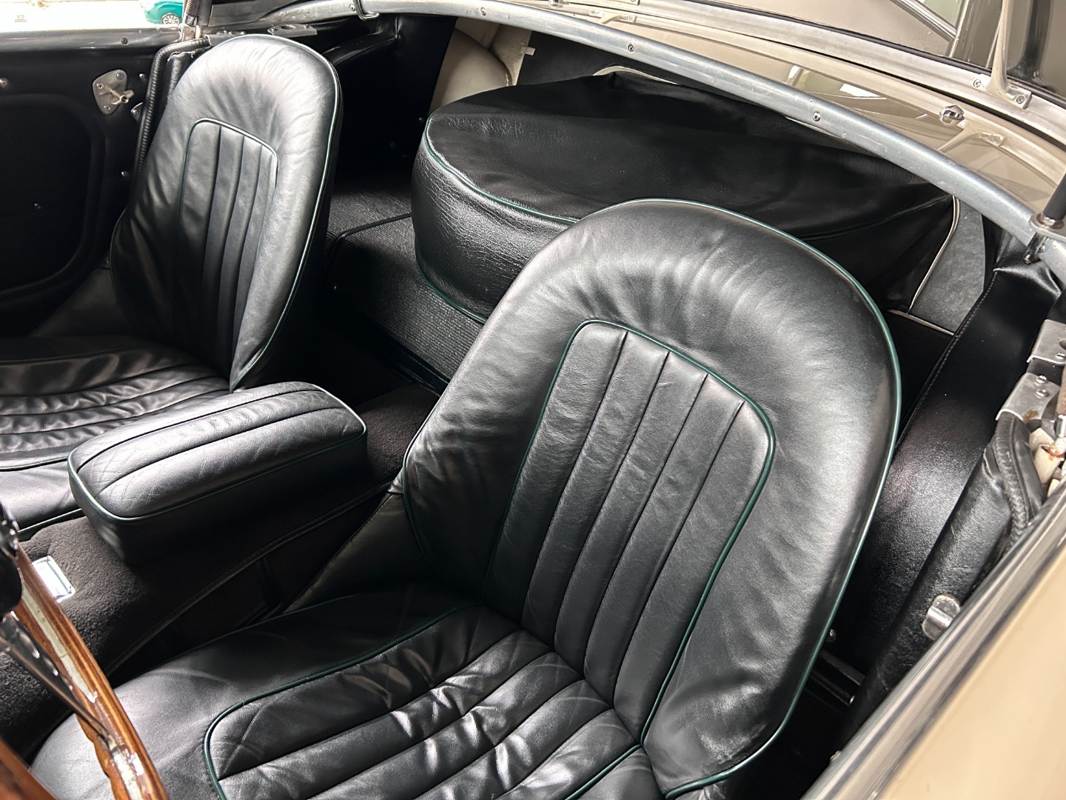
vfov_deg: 53.1
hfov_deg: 67.3
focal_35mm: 26
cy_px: 400
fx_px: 801
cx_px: 533
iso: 500
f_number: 1.5
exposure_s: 1/60
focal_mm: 5.7
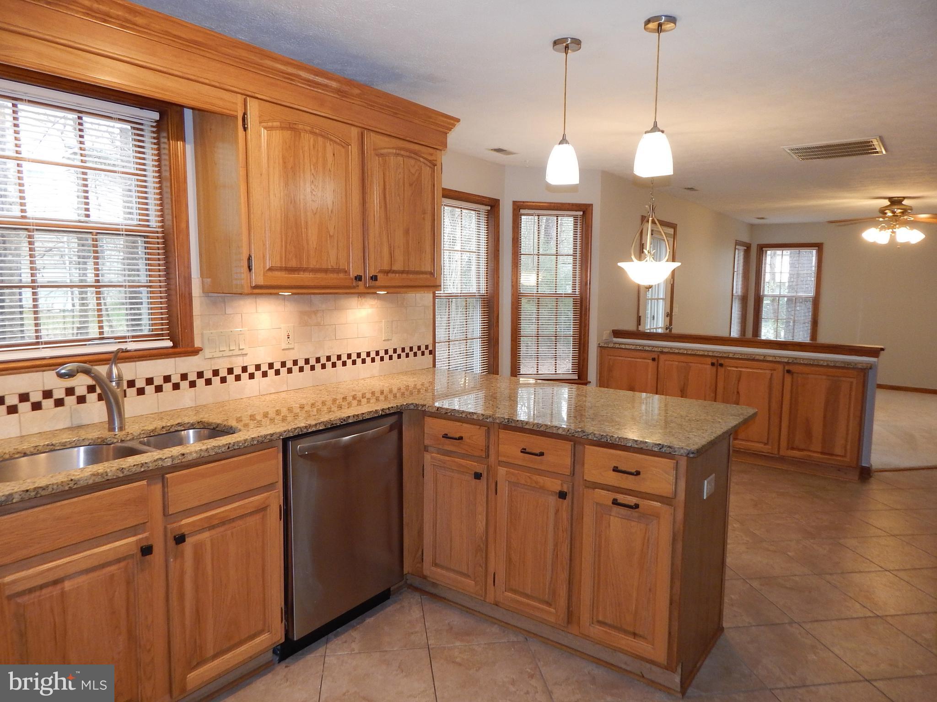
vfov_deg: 61.1
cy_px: 351
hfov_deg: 76.4
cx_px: 468
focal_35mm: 22
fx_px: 596
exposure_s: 1/30
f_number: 3
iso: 200
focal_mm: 4
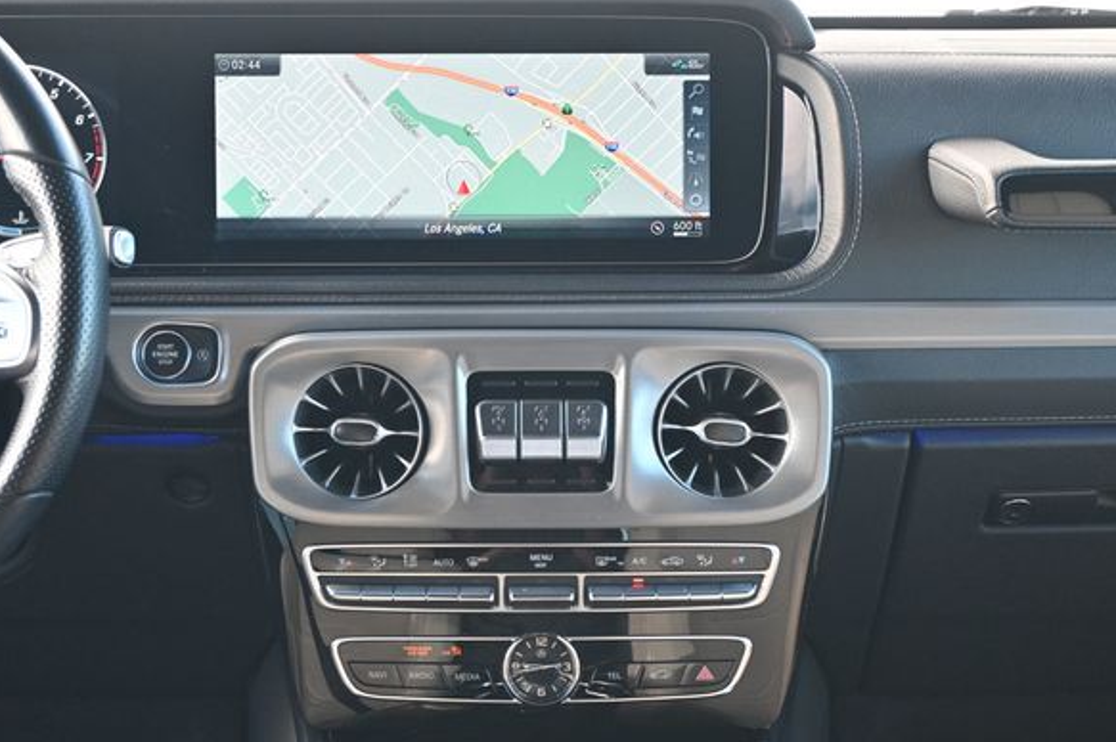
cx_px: 540
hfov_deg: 35.7
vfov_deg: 24.2
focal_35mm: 56
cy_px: 369
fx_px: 1735
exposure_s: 1/125
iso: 1100
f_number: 5
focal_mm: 34
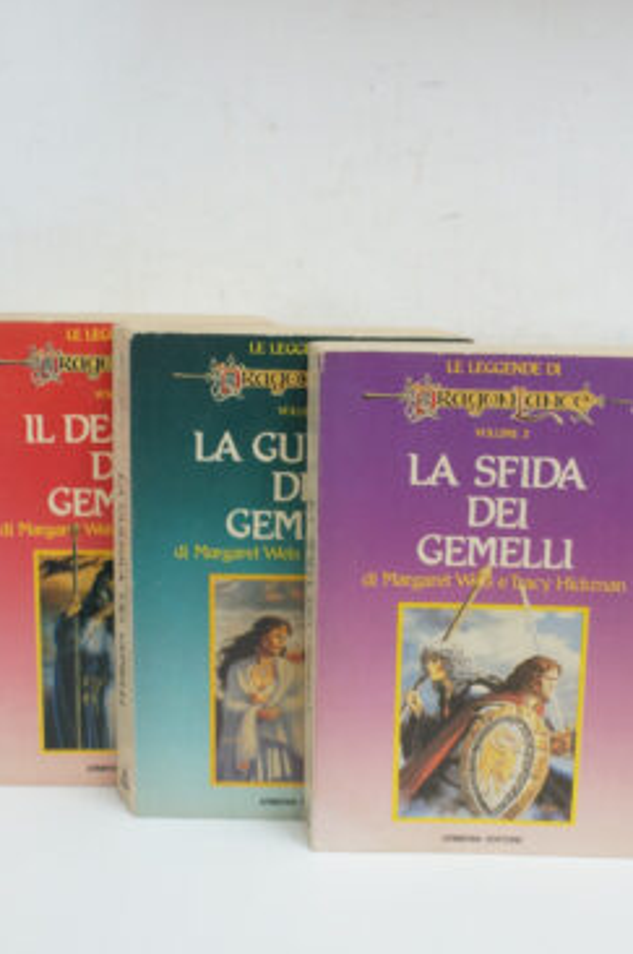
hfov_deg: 35.8
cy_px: 481
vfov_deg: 51.9
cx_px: 323
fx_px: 979
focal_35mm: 37
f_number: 4.5
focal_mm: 20
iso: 1250
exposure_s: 1/60
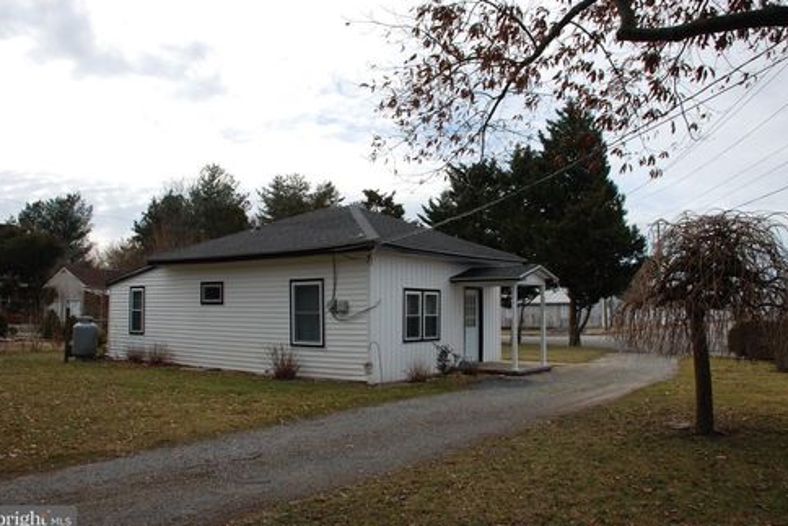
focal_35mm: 31
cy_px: 262
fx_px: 679
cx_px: 396
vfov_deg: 42.4
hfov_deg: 60.3
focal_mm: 20
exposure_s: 1/250
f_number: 8
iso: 100
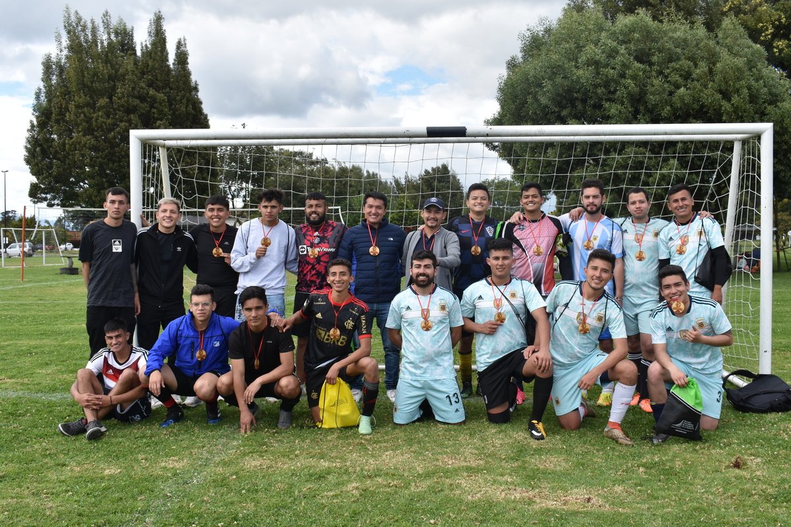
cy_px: 264
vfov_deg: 35.5
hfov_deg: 51.3
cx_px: 396
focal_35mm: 38
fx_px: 824
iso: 280
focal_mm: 25
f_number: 8
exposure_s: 1/500
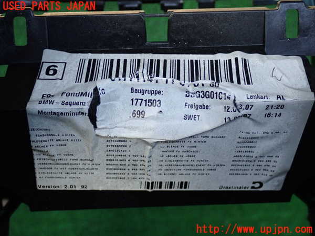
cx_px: 158
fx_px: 564
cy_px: 118
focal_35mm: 62
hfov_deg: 31.2
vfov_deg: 23.7
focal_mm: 11.09
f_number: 3.6
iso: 320
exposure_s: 1/125
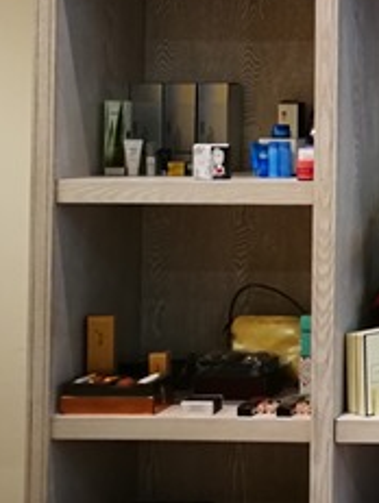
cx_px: 693
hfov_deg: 15.1
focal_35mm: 84
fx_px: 1223
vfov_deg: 22.9
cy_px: 102
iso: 200
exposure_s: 1/30
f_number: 2.2
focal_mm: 4.5
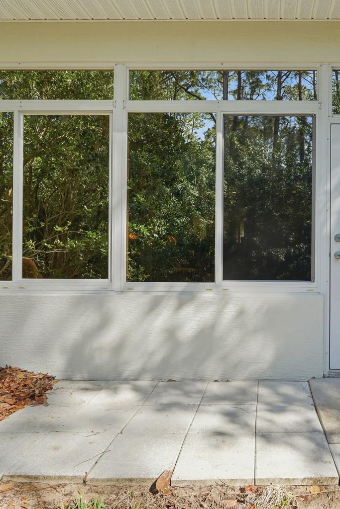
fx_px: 354
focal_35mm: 25
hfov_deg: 48.1
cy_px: 255
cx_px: 277
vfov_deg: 71.5
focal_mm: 16
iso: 160
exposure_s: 1/2500
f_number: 8
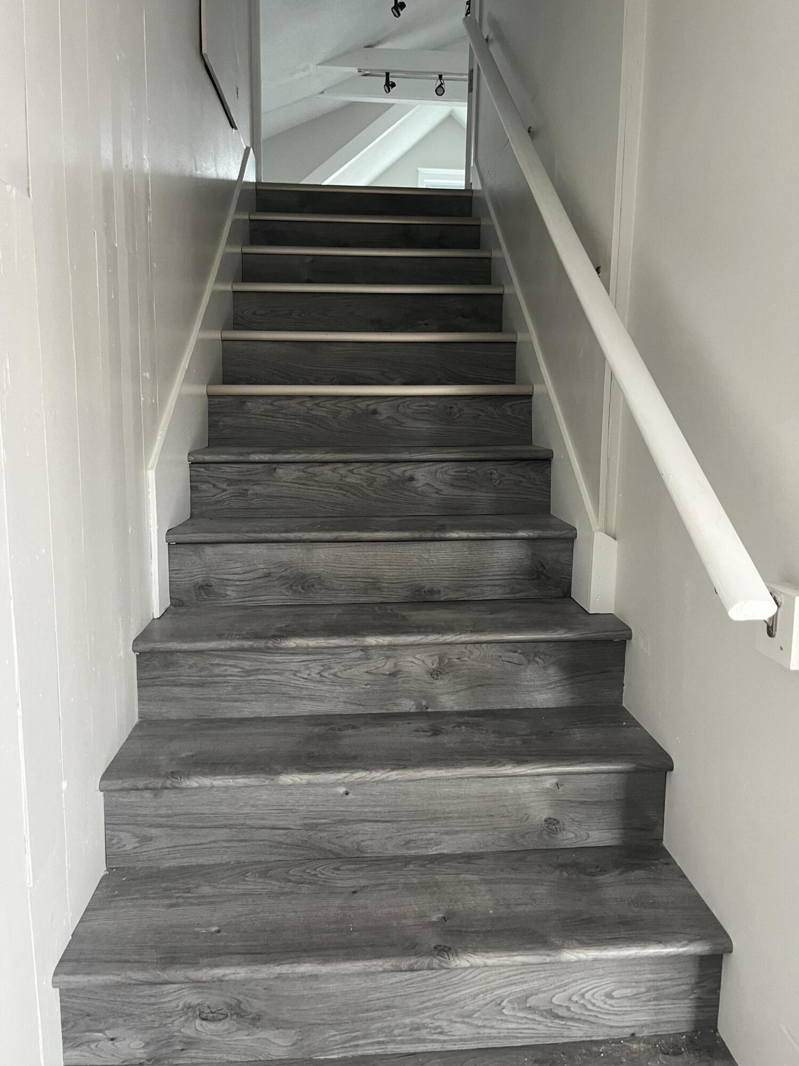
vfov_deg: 67.3
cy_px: 533
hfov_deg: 53.1
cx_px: 400
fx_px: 800
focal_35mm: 26
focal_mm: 5.1
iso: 200
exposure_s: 1/60
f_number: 1.6
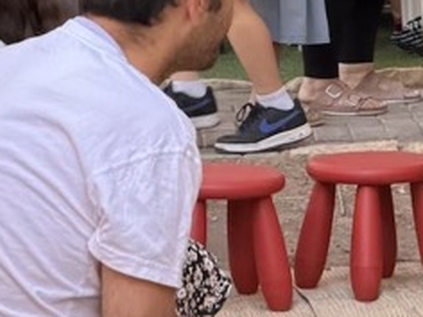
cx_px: 403
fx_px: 3629
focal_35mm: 297
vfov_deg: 5.0
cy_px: -137
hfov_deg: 6.7
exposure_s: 1/95
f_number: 2.8
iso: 500
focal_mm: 16.89
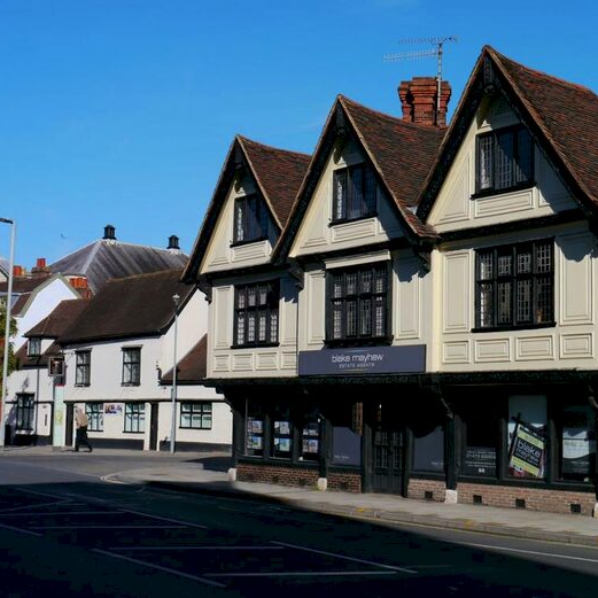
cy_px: 299
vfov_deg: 30.0
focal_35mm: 57
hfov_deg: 29.8
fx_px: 1114
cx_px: 397
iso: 160
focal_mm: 24
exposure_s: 1/500
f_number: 10
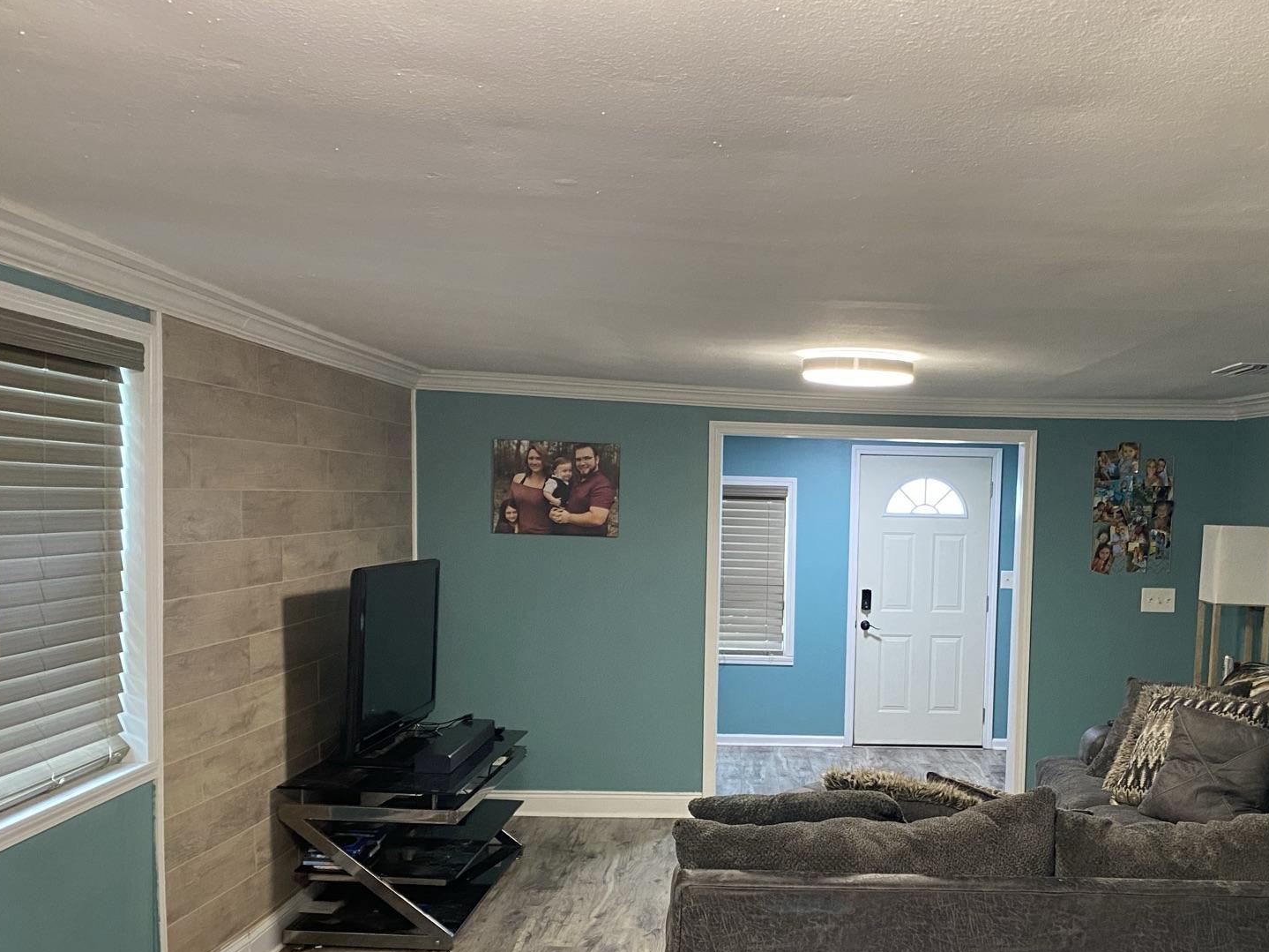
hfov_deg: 49.4
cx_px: 826
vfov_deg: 38.2
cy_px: 646
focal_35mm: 37
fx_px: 1356
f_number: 1.8
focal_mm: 4.25
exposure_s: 1/60
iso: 400
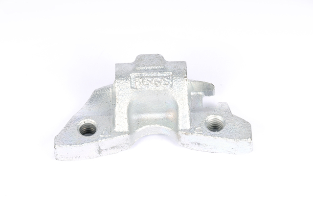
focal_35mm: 255
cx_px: 156
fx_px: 2214
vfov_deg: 5.4
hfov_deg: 8.1
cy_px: 104
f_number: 25
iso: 320
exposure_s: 1/200
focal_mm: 170
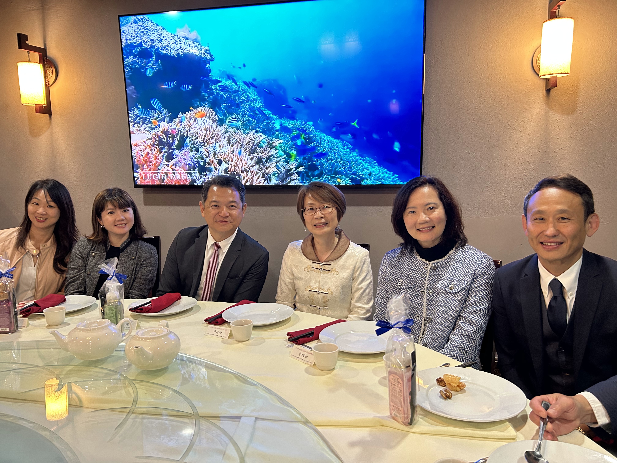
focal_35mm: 26
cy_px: 232
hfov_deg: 67.3
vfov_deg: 53.1
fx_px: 463
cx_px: 308
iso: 400
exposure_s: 1/60
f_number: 1.5
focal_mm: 5.7
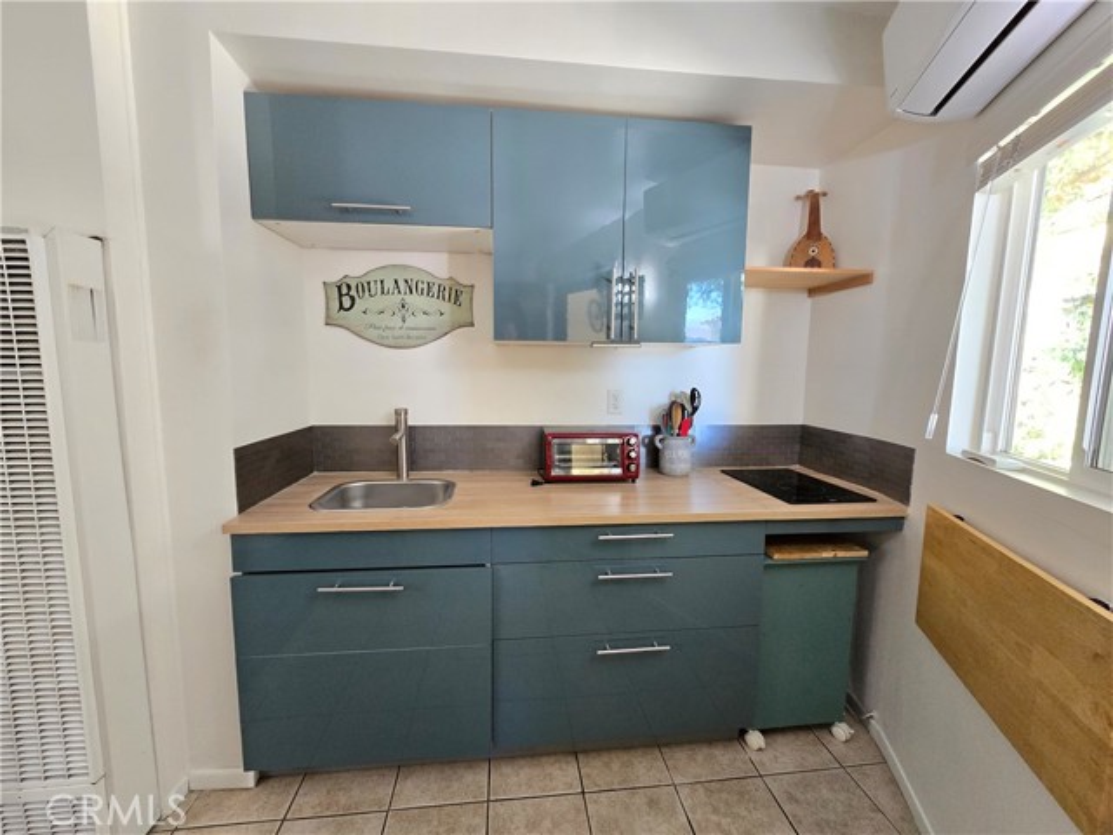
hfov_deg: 106.2
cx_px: 556
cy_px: 418
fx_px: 418
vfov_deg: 89.9
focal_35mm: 13
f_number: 2.2
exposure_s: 1/60
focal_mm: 2.2
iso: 800
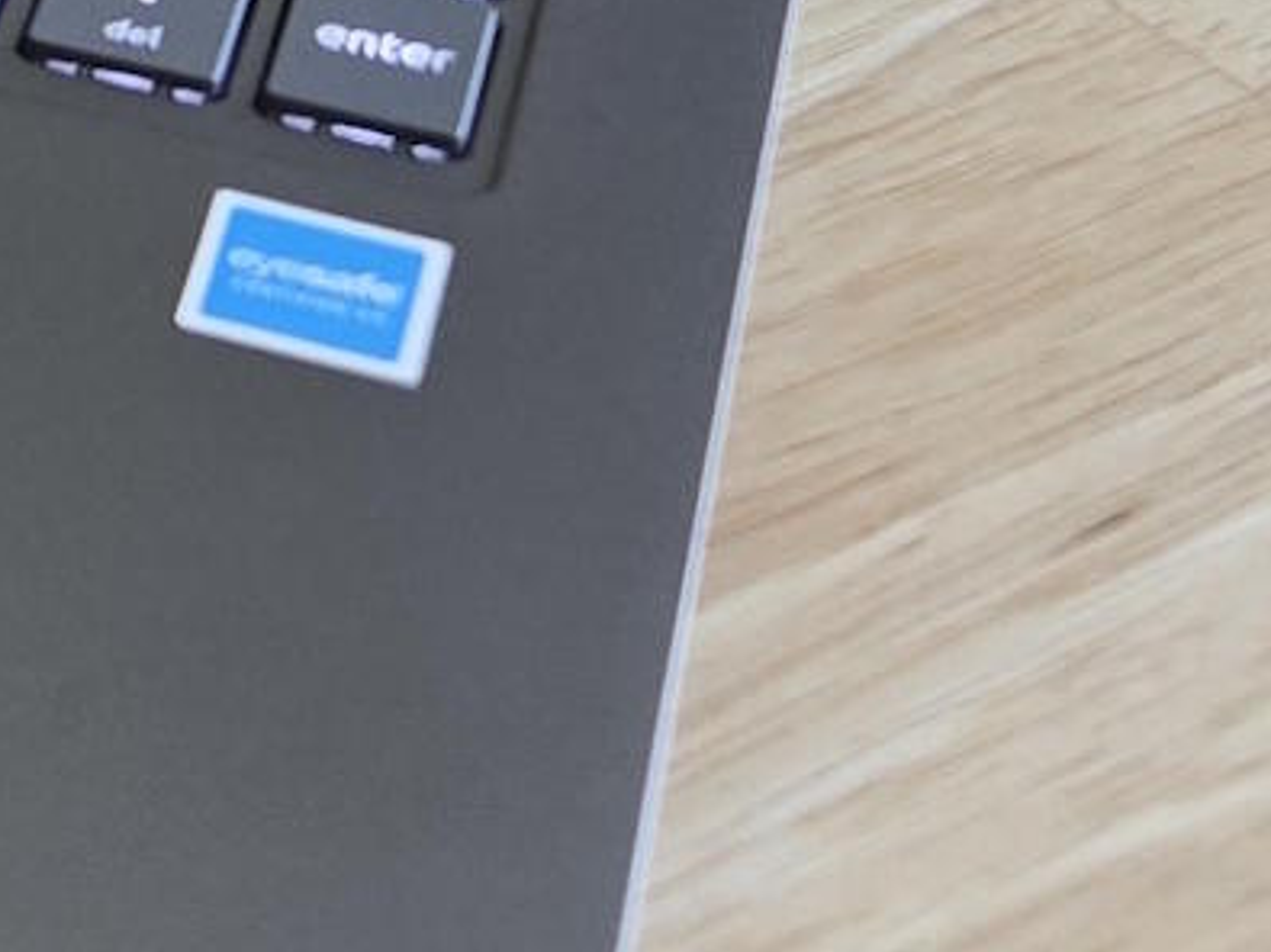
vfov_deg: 9.2
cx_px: -1380
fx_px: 5469
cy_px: -1103
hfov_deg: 11.7
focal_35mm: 149
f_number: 1.8
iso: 64
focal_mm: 5.4
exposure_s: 1/60
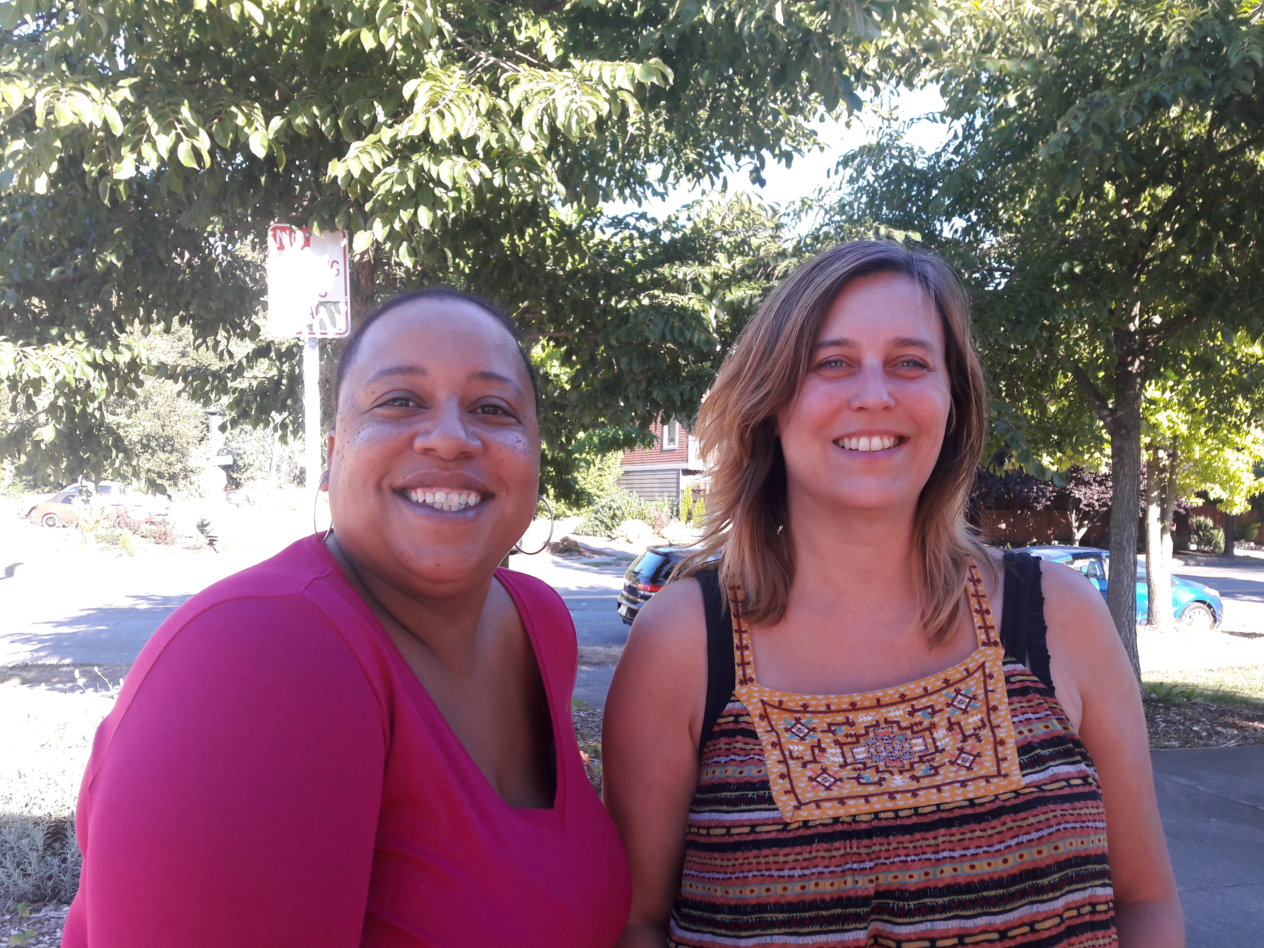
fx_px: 1022
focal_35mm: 28
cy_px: 474
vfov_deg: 49.7
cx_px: 632
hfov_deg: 63.4
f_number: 1.9
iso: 40
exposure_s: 1/158
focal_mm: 3.7
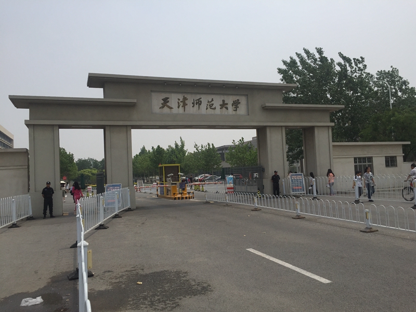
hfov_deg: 61.7
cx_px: 208
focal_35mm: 29
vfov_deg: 48.2
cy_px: 156
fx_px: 349
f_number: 2.2
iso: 32
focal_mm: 4.15
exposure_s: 1/4405
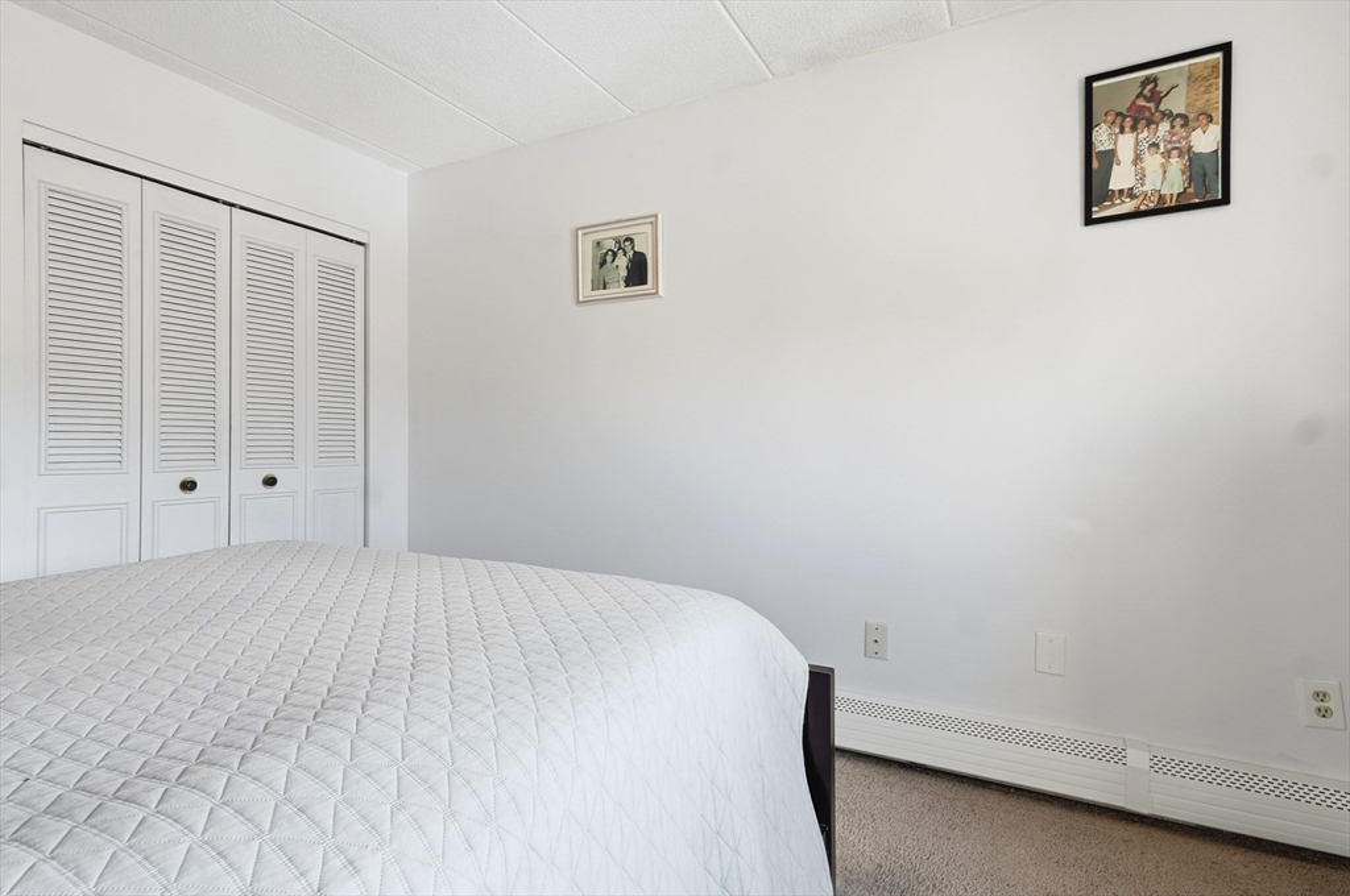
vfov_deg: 71.9
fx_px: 618
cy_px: 448
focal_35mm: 16
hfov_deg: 95.1
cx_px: 675
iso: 800
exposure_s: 1/640
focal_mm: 11
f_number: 7.1
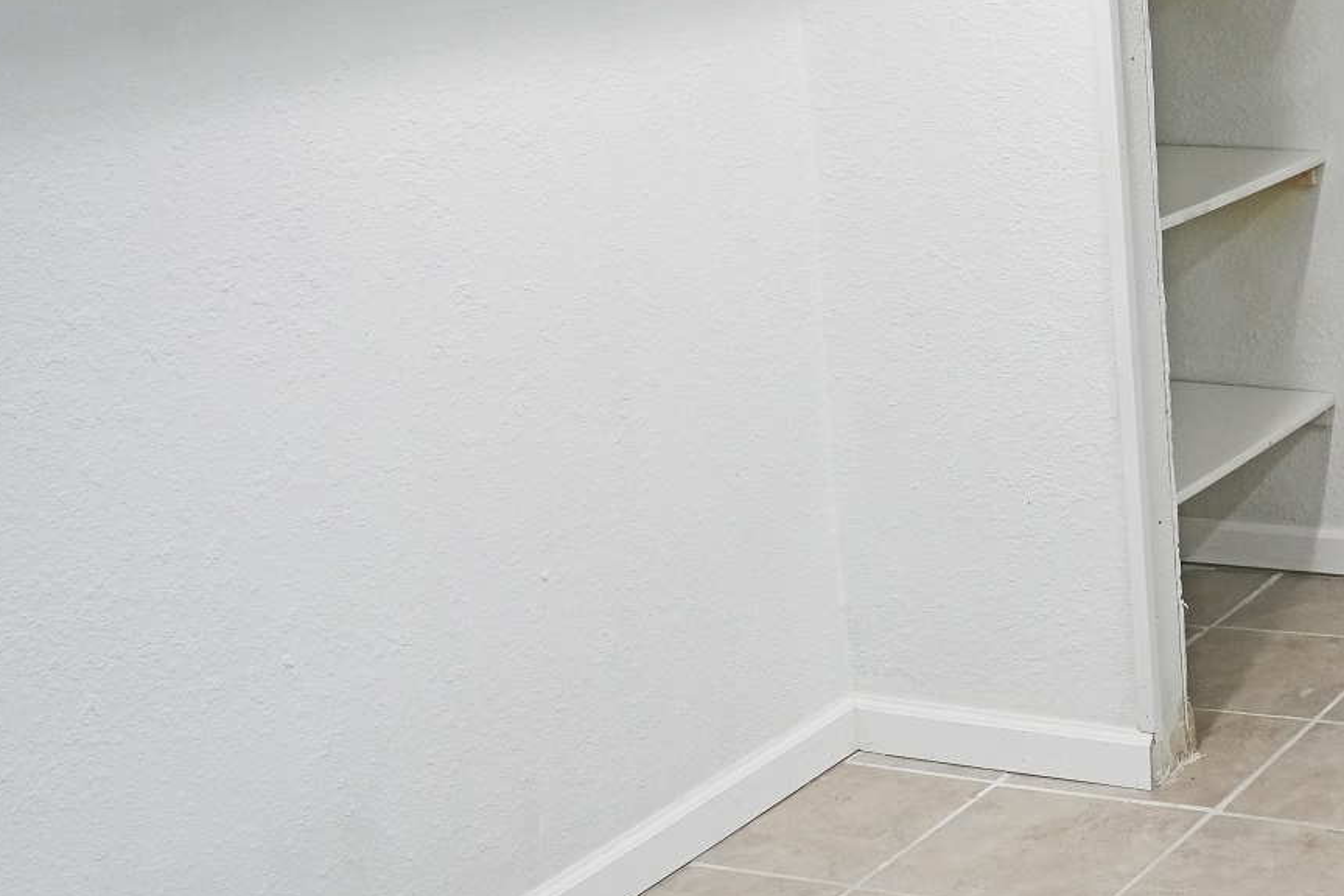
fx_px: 2464
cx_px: 1626
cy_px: 168
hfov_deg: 26.9
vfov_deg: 20.4
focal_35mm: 66
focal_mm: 24
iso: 1000
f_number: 4
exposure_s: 1/160
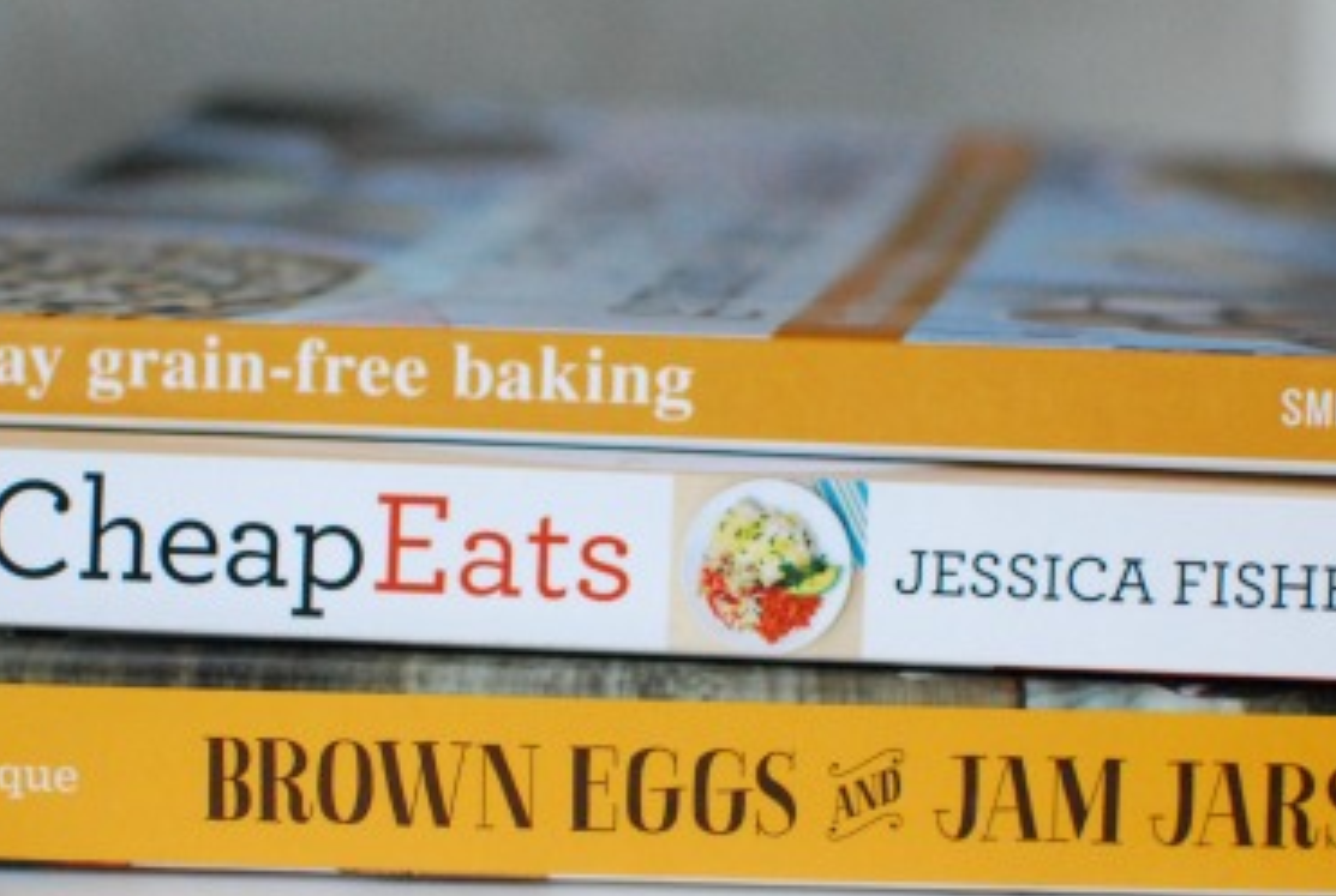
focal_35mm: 99
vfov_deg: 13.9
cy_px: 588
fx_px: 3679
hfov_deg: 20.6
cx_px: 522
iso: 1600
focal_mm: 35
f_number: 2
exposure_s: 1/125
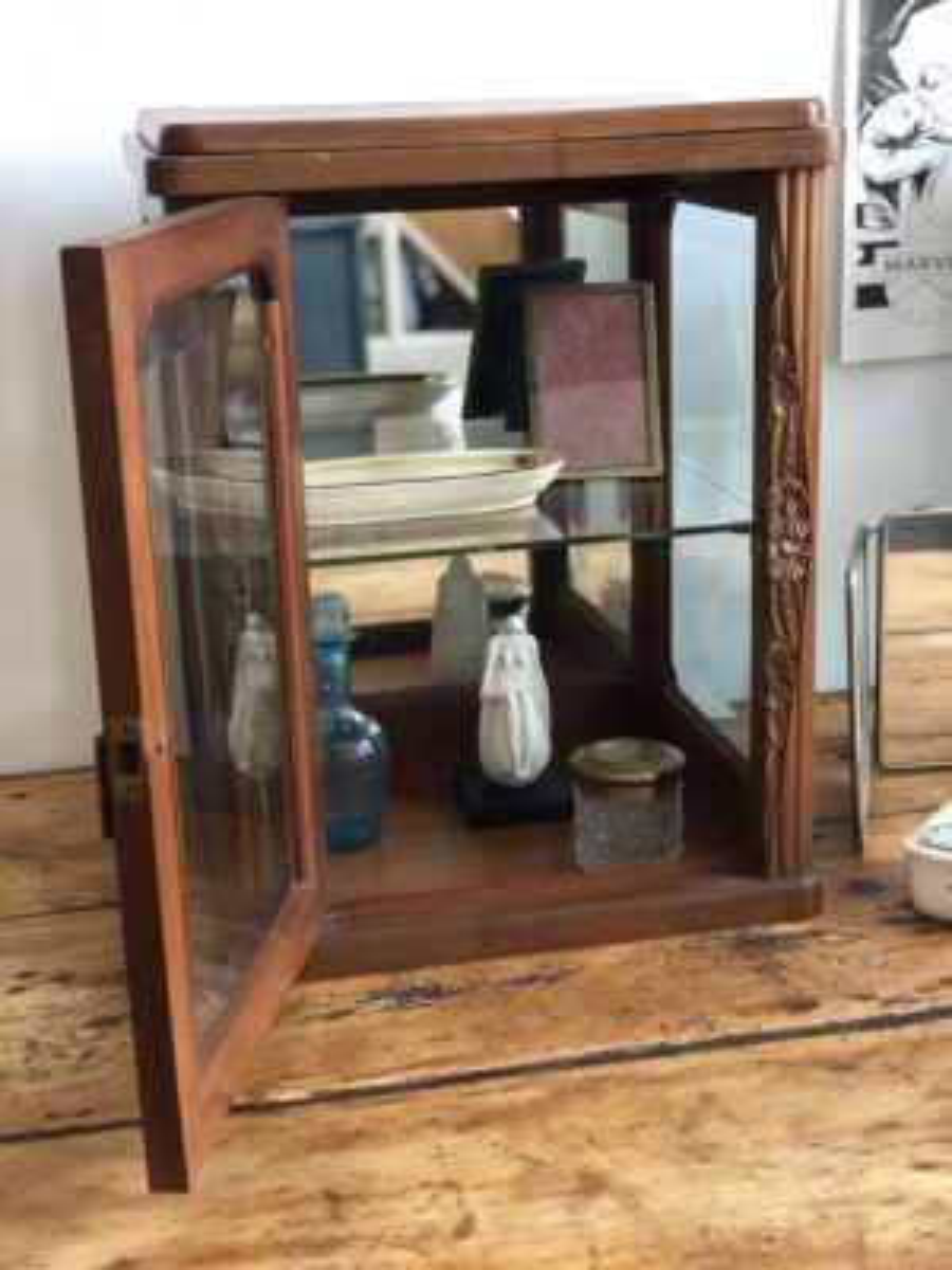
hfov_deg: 28.0
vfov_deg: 36.8
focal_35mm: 52
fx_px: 1907
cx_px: 476
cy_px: 635
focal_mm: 6
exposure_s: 1/13
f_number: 2.4
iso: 160
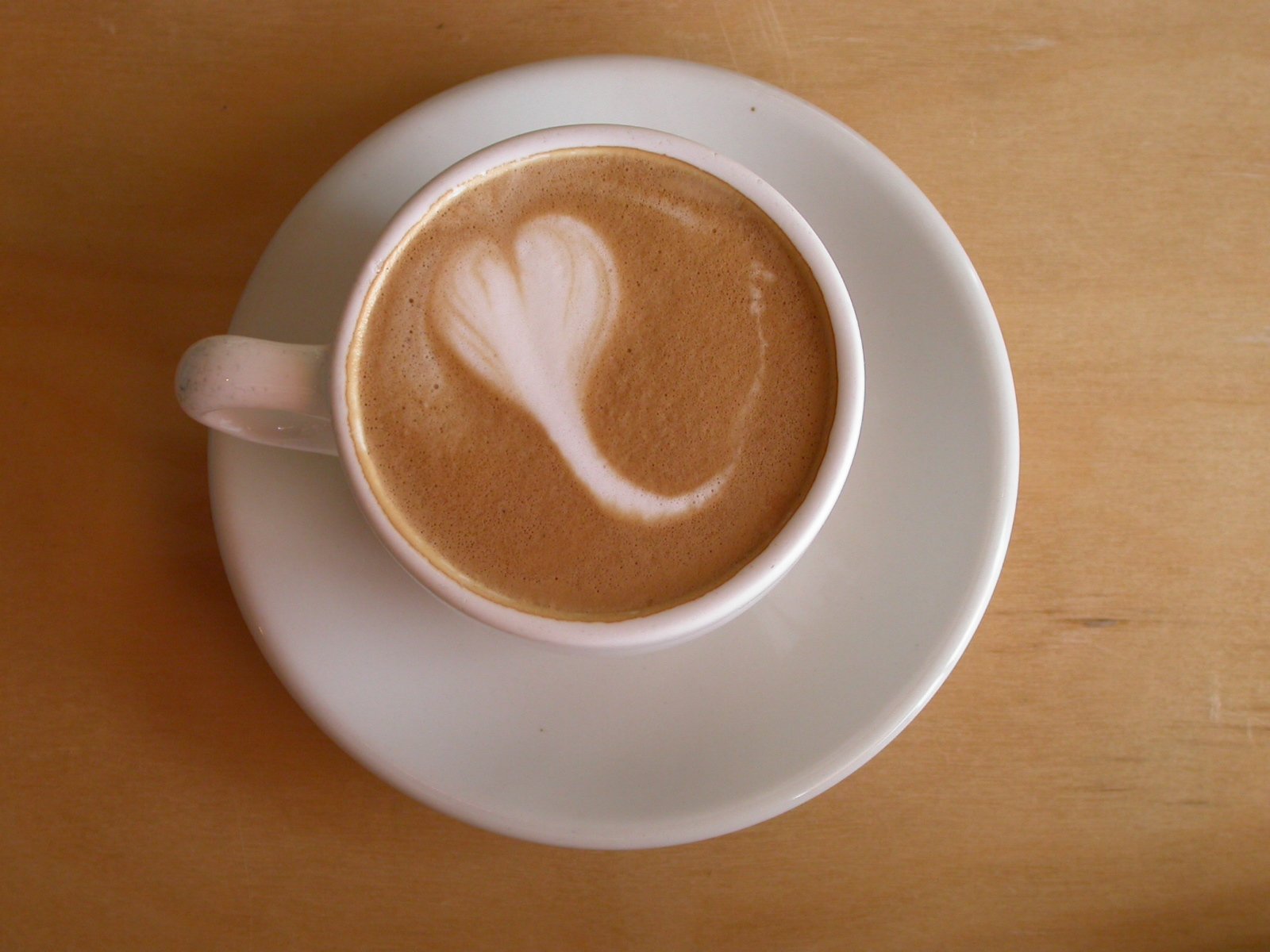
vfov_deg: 21.3
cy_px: 476
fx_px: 2531
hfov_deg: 28.2
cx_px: 635
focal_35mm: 69
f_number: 3.3
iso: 100
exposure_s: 1/98.9
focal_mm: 14.4
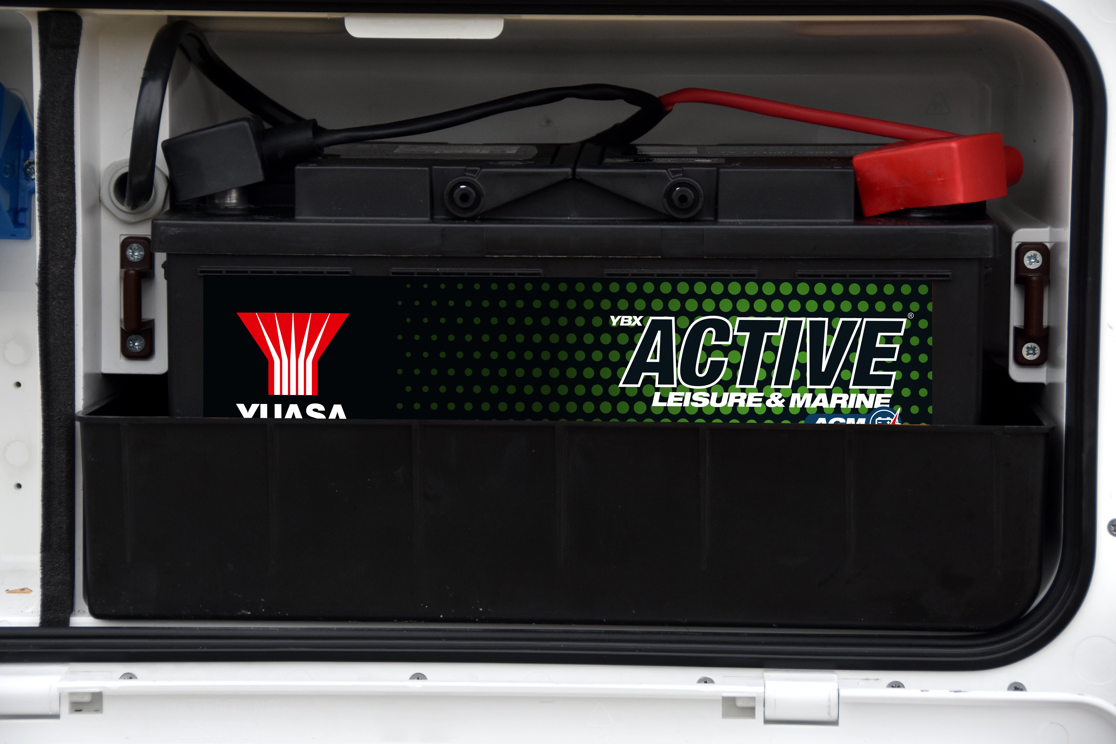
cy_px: 372
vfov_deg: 11.1
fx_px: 3813
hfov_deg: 16.7
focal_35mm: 123
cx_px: 558
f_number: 7.1
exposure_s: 1/320
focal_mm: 82
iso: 400
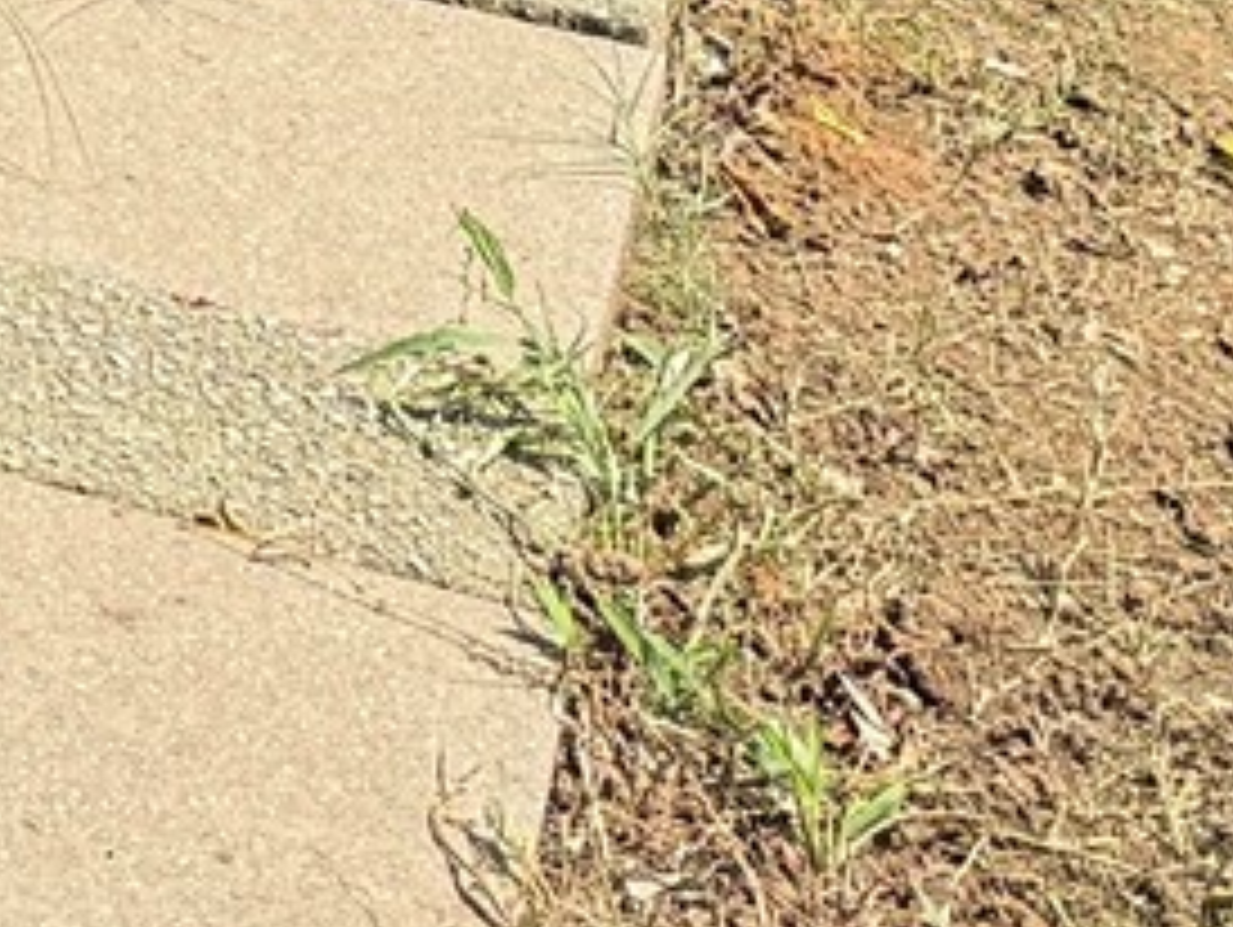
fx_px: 5989
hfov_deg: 10.6
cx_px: -1341
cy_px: -1850
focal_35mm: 168
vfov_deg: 7.7
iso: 100
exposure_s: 1/2169
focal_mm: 6.76
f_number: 1.78
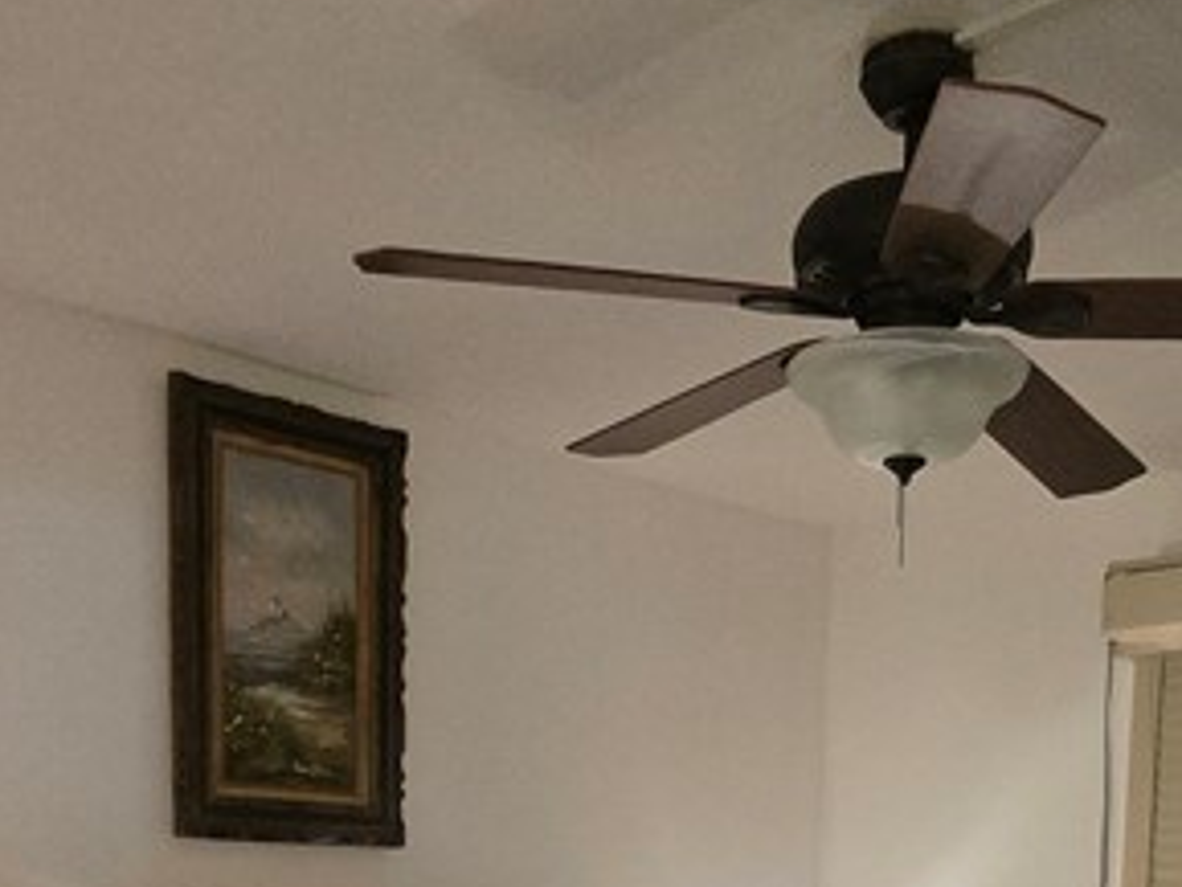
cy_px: 1112
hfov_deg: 40.9
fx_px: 1571
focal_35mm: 46
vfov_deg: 27.2
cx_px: 740
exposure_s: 1/60
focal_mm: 2.2
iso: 1250
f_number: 2.2
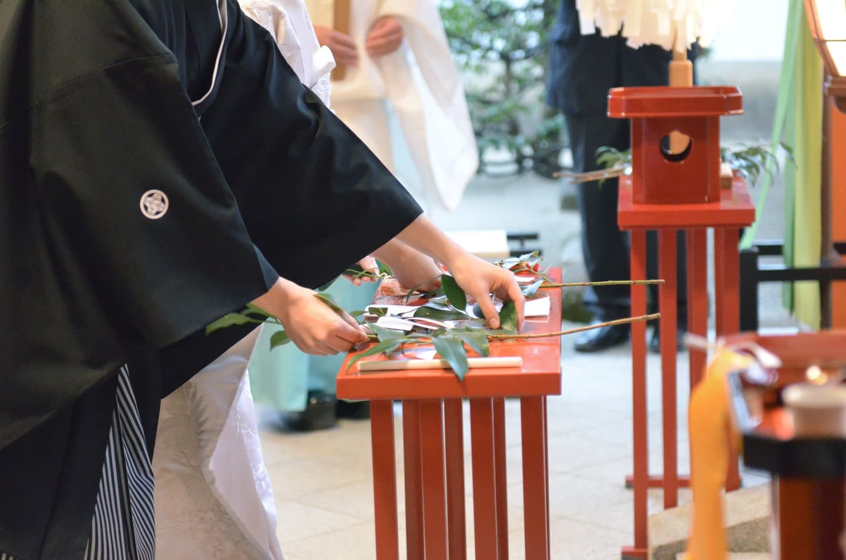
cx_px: 423
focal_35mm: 105
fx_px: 2463
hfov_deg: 19.5
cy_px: 280
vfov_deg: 13.0
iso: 4000
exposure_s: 1/60
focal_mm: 70
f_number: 2.8
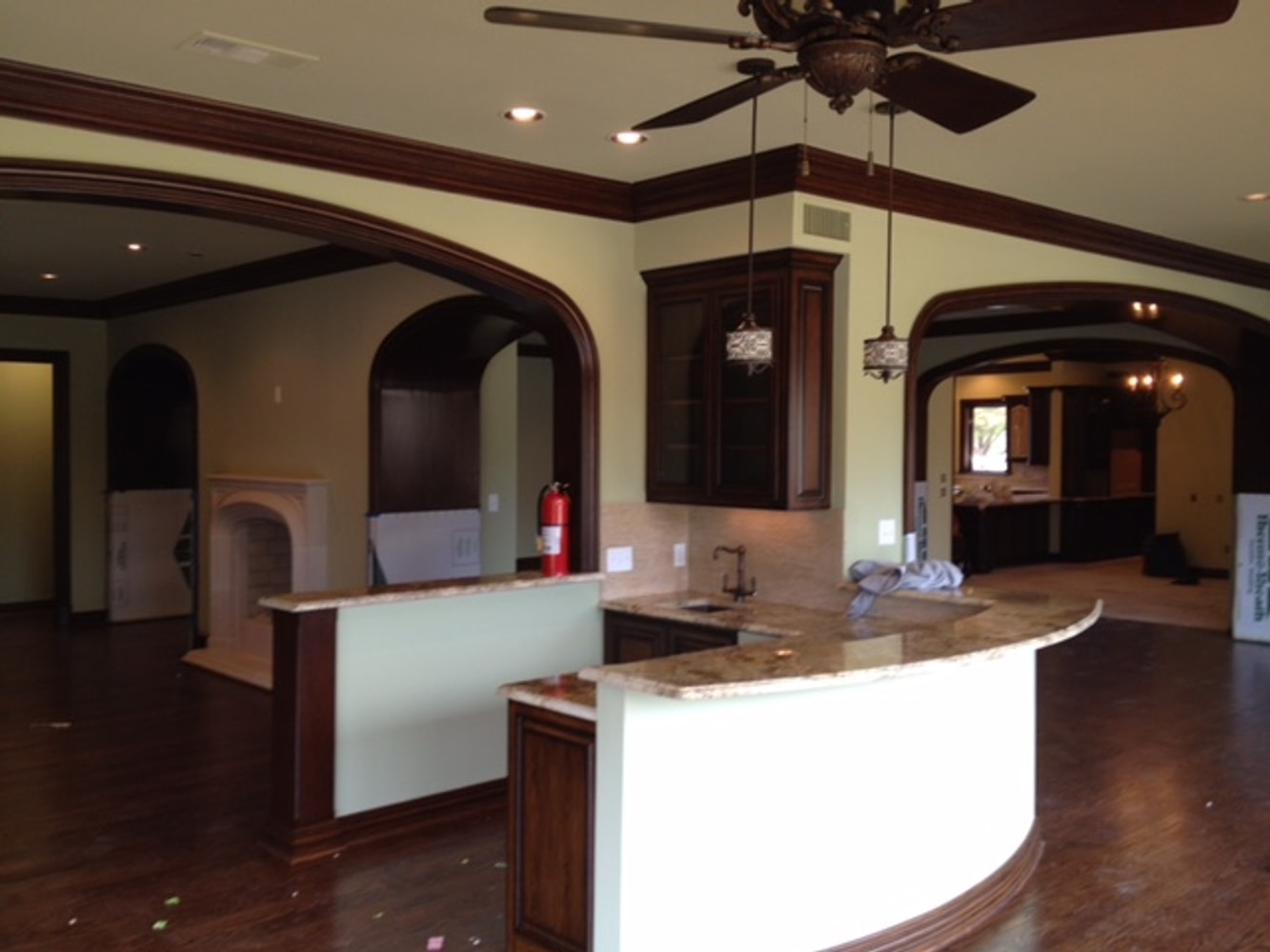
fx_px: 1284
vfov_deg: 40.7
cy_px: 476
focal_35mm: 35
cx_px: 635
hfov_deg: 52.6
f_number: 2.4
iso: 64
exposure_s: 1/30
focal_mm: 4.28
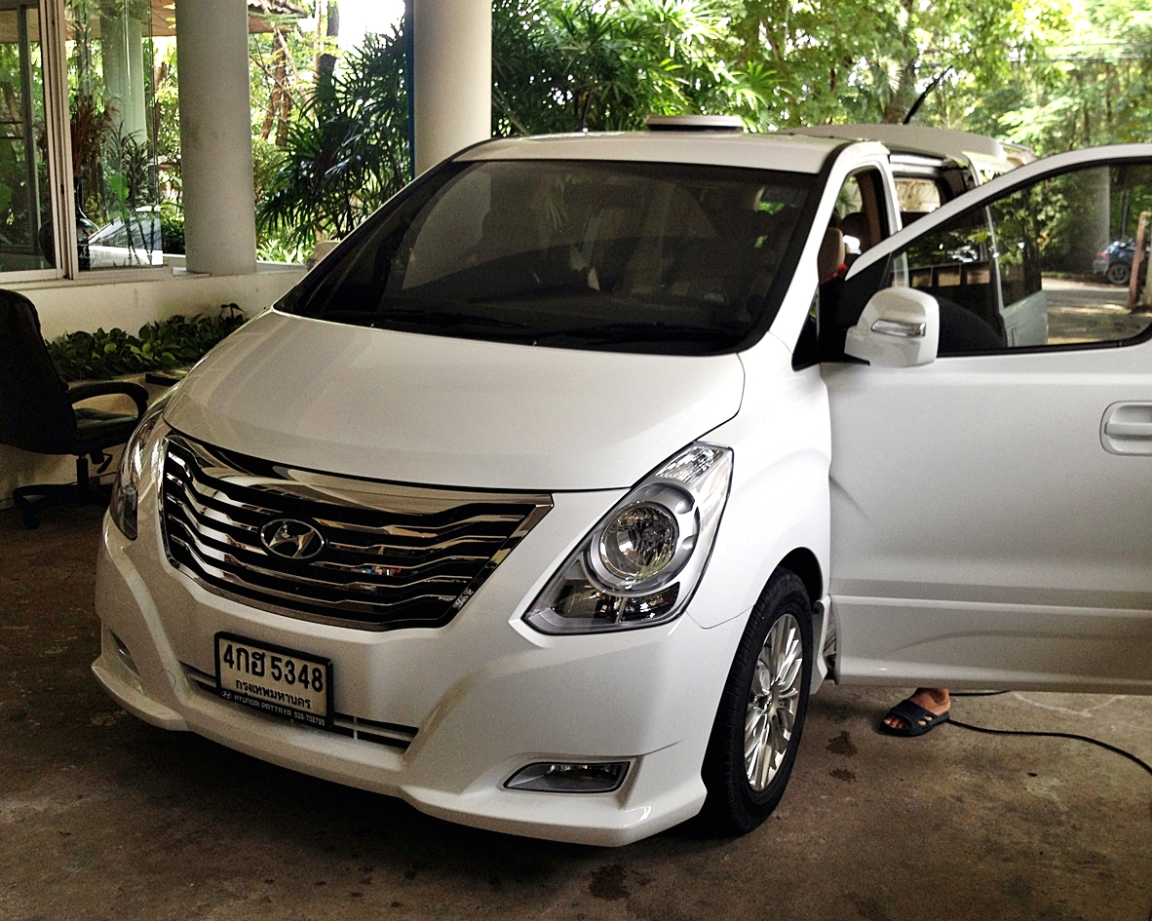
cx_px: 613
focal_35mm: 37
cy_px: 454
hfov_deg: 49.1
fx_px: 1261
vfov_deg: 40.1
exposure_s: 1/60
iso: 64
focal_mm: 4.28
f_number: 2.4
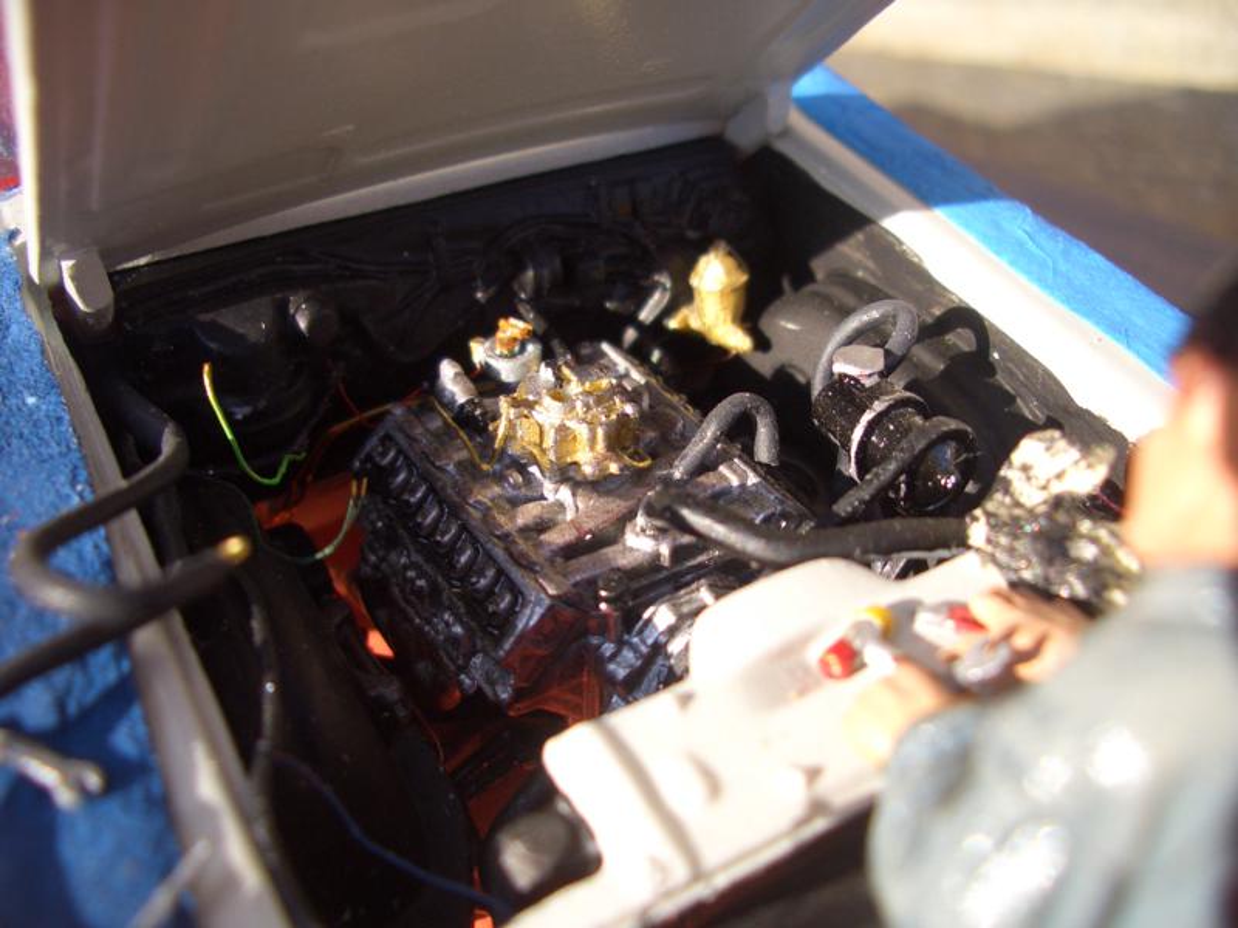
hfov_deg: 52.6
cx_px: 619
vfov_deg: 40.7
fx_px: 1252
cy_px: 464
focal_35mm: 35
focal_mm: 5.8
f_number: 2.6
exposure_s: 1/400
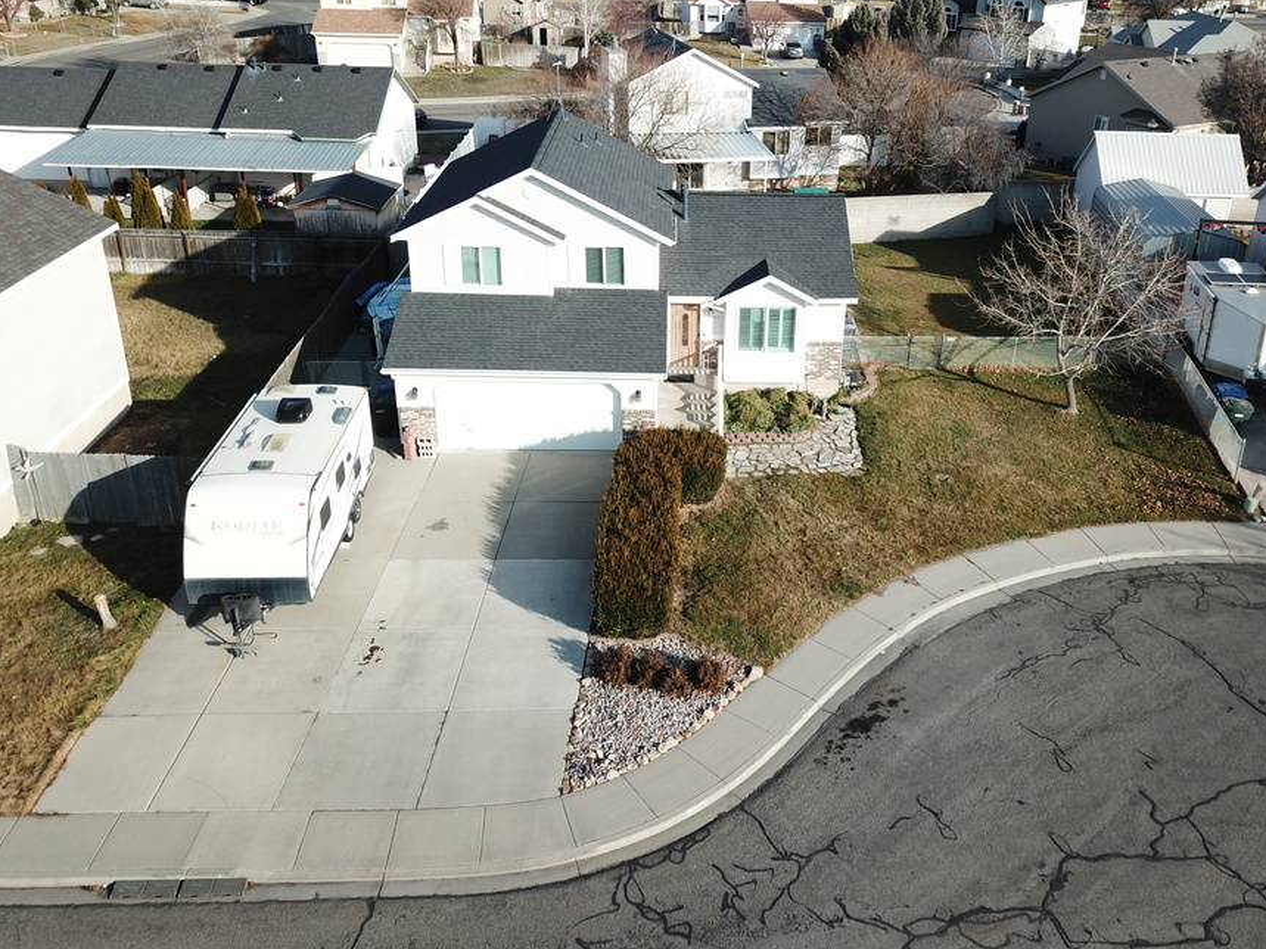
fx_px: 1134
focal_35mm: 31
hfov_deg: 57.9
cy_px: 410
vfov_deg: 45.3
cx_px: 753
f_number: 2.2
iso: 100
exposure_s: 1/1015
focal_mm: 4.73
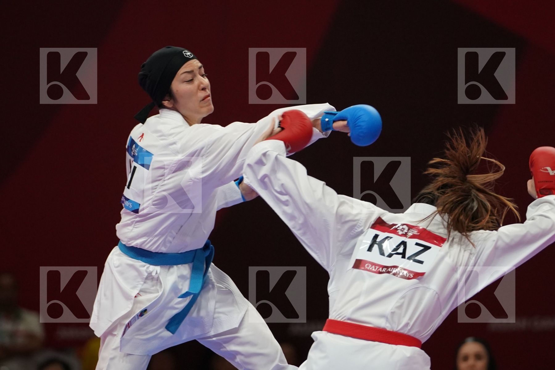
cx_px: 278
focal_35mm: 366
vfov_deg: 3.8
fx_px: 5642
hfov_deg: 5.6
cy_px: 185
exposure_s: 1/1000
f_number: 4
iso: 2500
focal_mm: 244
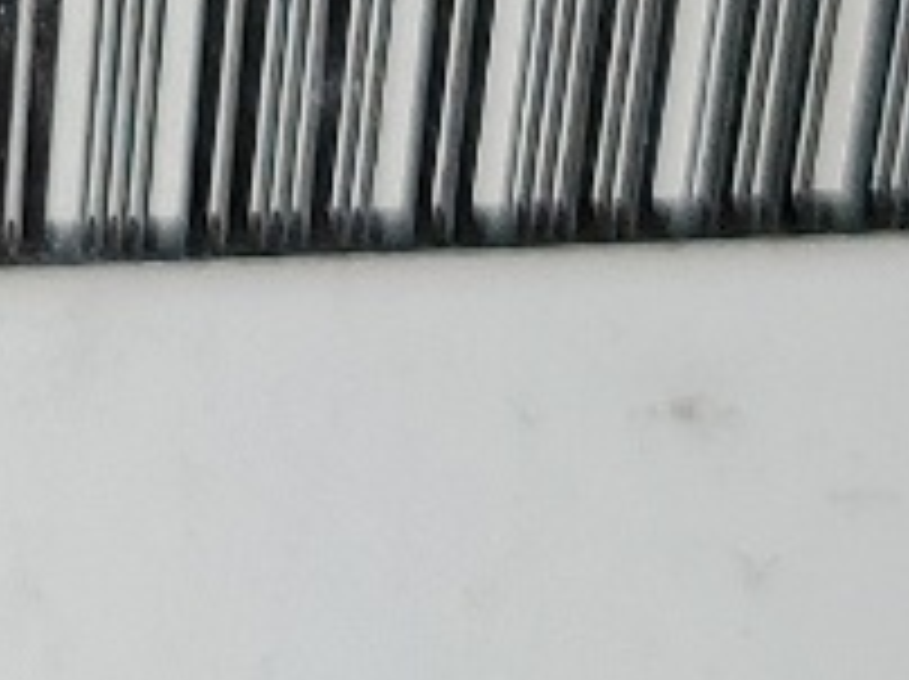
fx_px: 5403
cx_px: -27
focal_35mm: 206
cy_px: -1518
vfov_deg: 6.4
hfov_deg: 9.5
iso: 50
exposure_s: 1/357
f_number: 1.5
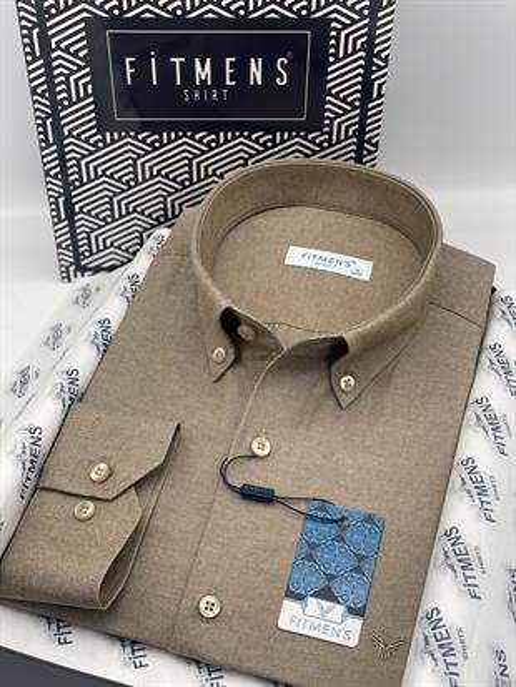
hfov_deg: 28.0
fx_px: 1033
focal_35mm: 52
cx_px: 258
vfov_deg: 36.8
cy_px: 344
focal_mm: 6
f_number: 2
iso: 32
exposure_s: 1/100
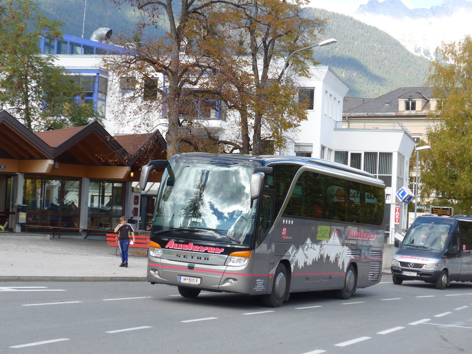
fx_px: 1091
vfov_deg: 18.4
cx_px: 236
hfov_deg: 24.4
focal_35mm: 80
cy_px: 177
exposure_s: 1/160
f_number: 4.4
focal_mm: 16
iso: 80
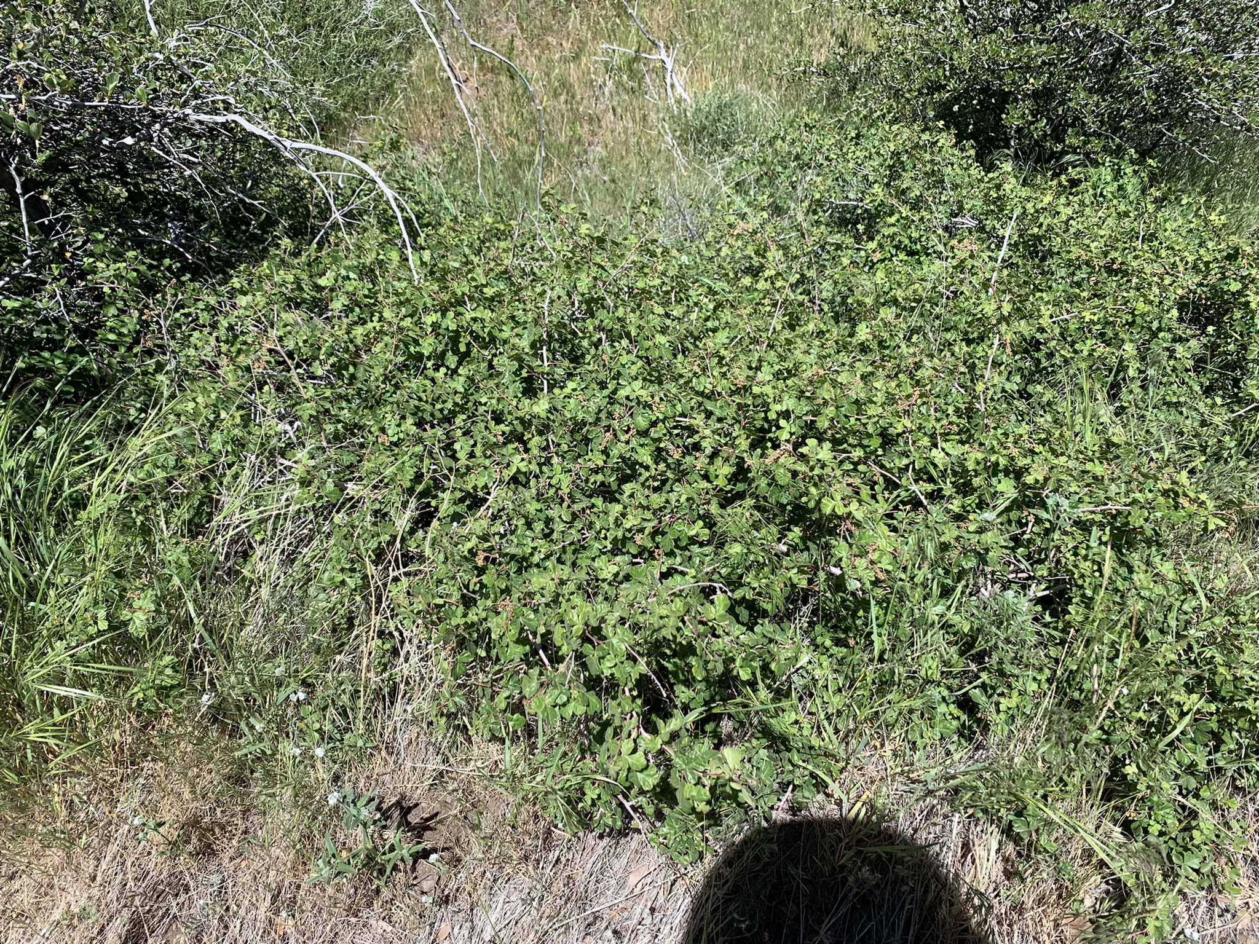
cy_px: 472
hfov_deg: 67.3
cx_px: 630
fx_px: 946
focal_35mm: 26
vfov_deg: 53.1
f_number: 1.8
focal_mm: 4.25
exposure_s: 1/1427
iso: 25
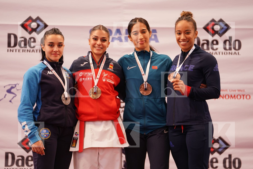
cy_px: 84
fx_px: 1012
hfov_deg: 14.3
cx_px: 126
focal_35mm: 144
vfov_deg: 9.5
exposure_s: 1/160
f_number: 2.8
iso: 800
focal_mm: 144
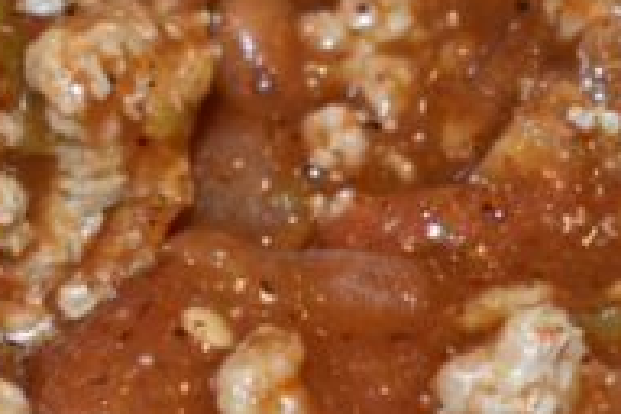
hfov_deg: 7.3
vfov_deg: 4.9
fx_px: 4847
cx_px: 372
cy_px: 650
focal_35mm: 281
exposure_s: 1/60
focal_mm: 40
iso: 450
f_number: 5
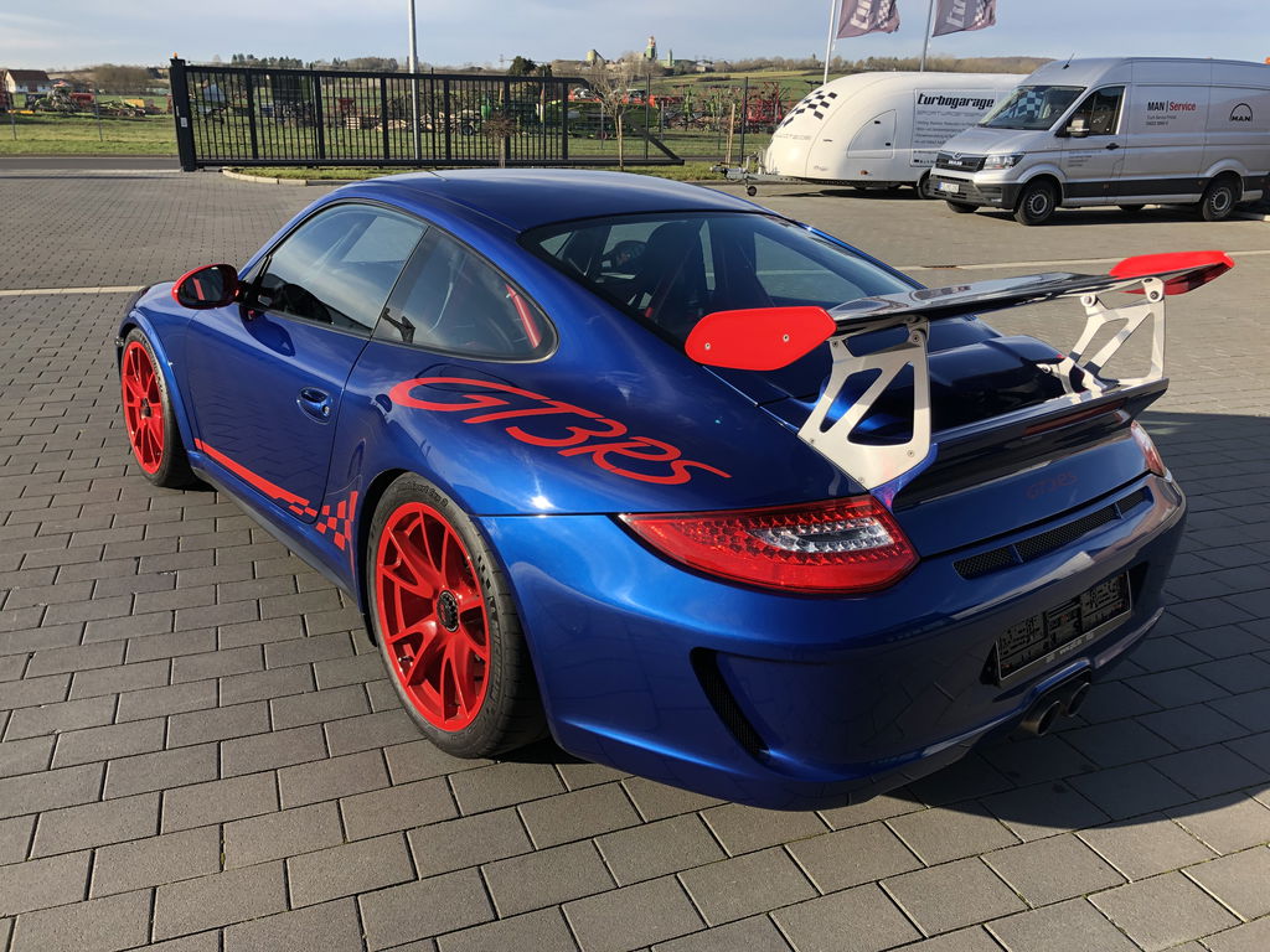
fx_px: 1027
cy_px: 476
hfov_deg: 63.4
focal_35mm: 28
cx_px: 635
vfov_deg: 49.7
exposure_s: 1/649
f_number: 1.8
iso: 20
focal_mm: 3.99
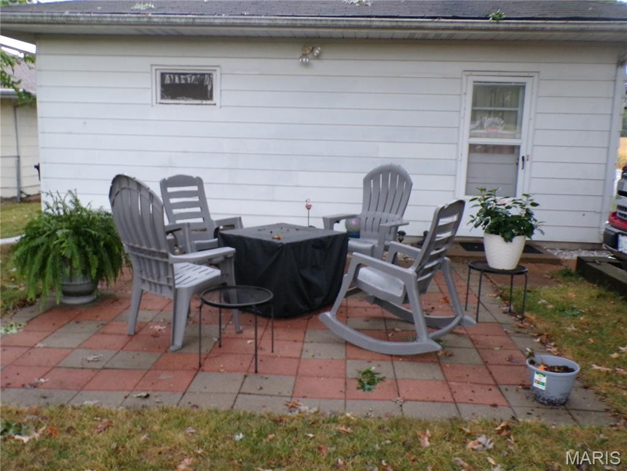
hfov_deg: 56.8
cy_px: 236
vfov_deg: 44.2
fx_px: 580
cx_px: 314
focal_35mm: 32
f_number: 3.2
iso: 413
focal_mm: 5.8
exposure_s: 1/17
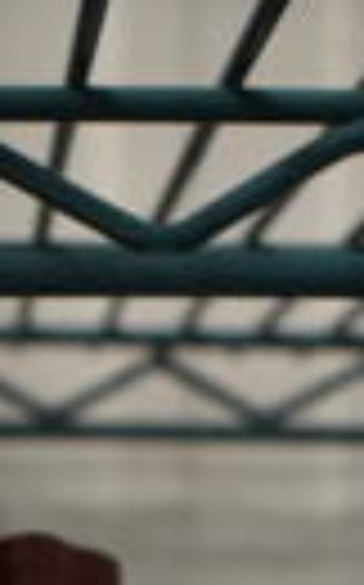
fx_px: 2052
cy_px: 868
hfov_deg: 10.1
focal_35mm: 129
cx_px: 103
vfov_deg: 15.1
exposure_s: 1/60
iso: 900
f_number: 4
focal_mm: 18
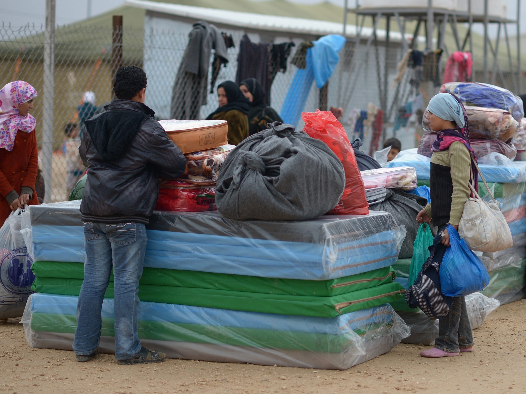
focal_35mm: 93
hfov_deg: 21.1
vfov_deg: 15.9
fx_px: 1413
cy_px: 196
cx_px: 258
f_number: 2
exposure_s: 1/2500
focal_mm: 85
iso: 110
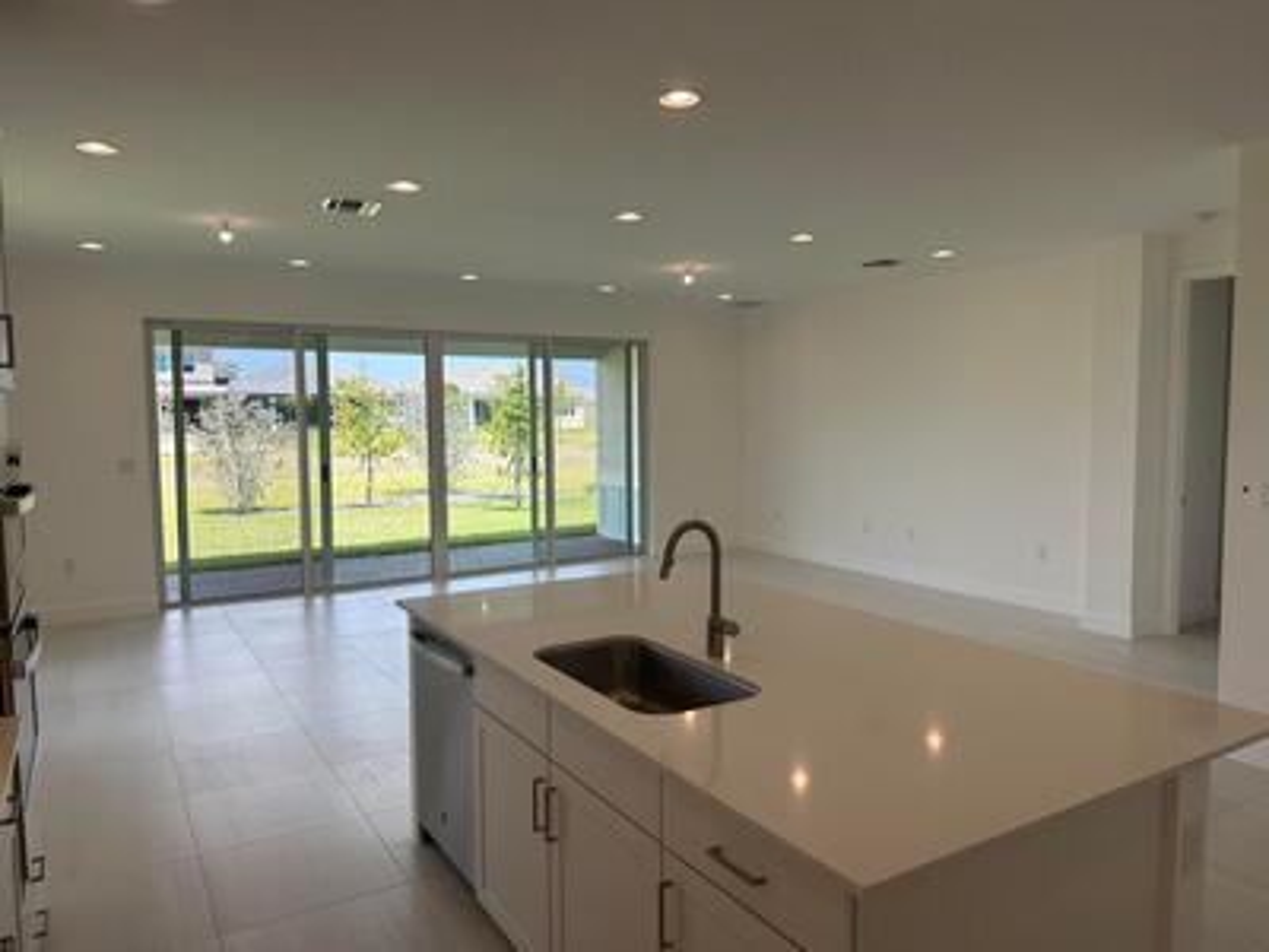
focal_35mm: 24
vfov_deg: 56.8
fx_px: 880
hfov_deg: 71.6
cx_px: 634
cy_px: 476
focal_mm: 6.86
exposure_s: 1/850
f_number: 1.78
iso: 80
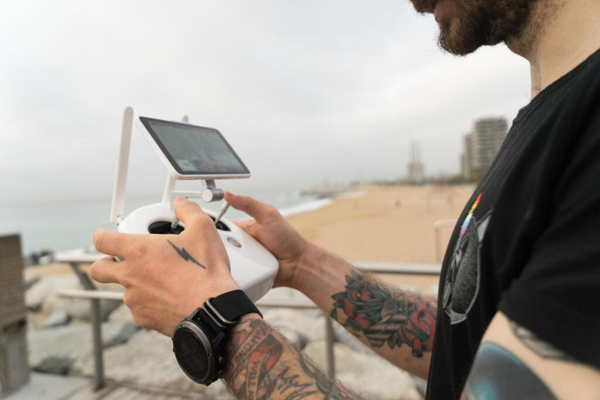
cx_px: 300
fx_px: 417
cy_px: 200
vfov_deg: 51.3
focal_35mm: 25
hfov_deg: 71.5
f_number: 4
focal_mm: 25
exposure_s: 1/3200
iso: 1600
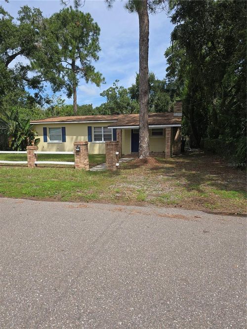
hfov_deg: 58.9
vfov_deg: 73.9
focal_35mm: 23
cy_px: 164
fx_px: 219
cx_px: 124
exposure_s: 1/799
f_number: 1.7
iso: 12
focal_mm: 6.3
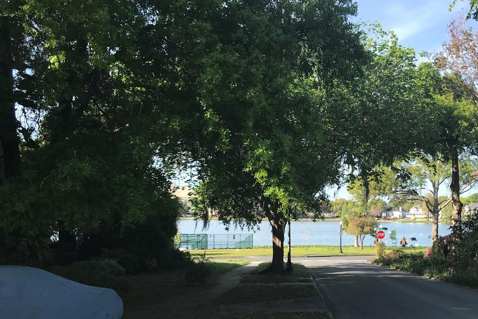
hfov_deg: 44.6
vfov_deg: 30.7
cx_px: 326
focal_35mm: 43
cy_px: 232
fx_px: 571
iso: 20
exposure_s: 1/720
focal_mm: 3.99
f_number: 1.8
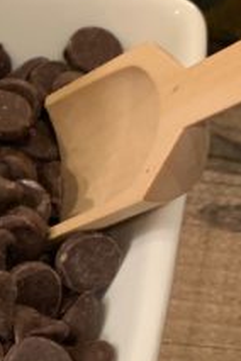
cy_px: 108
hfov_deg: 10.0
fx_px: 1305
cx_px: -193
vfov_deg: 15.7
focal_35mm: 130
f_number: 1.8
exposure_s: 1/60
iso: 250
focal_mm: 4.25
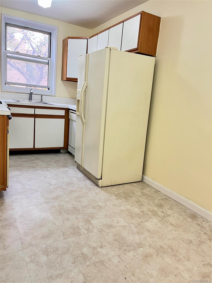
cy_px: 142
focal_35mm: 26
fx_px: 212
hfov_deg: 53.1
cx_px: 106
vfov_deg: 67.3
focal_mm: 5.1
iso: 200
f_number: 1.6
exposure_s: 1/60
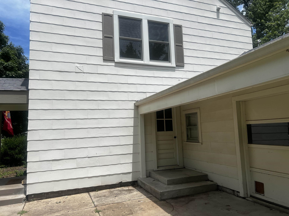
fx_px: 217
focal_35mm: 26
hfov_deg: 67.3
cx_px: 144
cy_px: 108
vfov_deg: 53.1
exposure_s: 1/5319
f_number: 1.5
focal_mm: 5.7
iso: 50
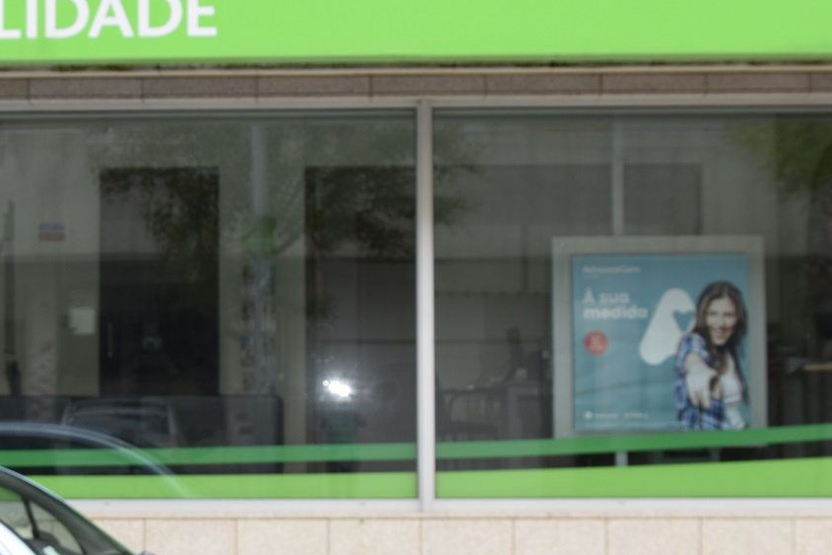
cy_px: 306
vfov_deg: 18.2
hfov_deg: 26.8
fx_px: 1733
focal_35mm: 75
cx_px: 261
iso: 100
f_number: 6.3
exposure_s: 1/160
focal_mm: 22
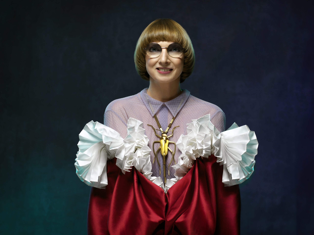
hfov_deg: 31.2
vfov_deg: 23.7
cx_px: 157
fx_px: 562
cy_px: 118
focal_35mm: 62
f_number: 5.6
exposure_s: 1/125
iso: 100
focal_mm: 80
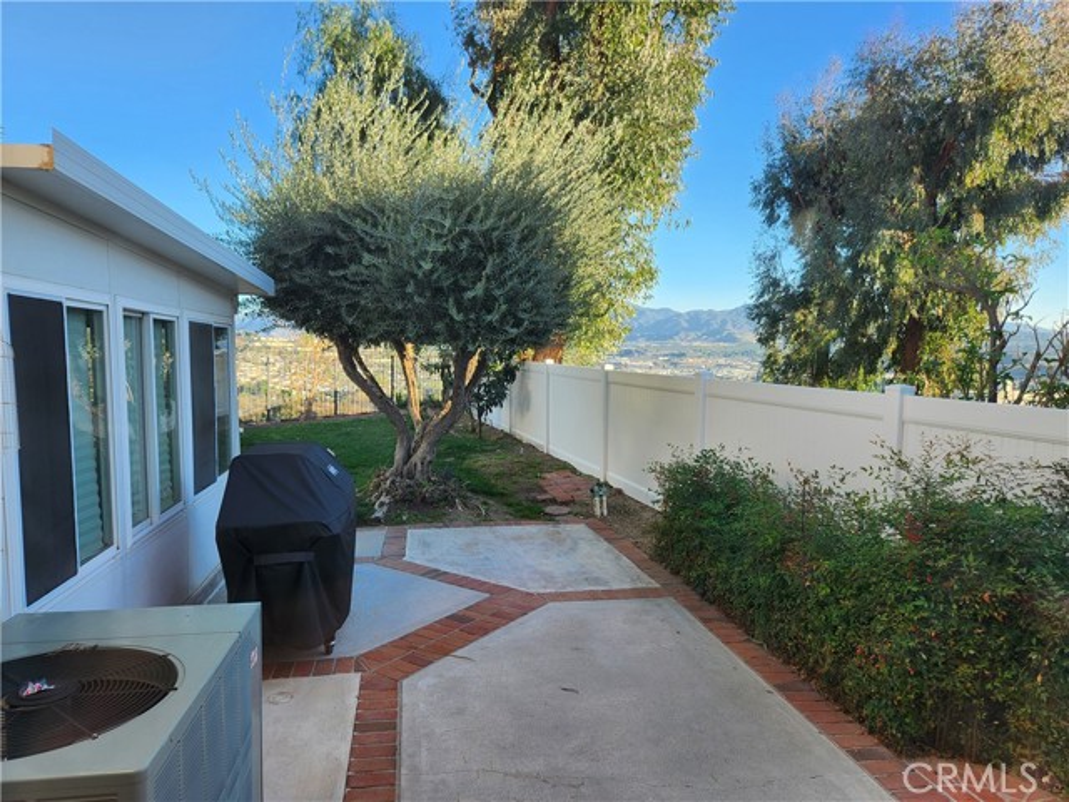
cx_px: 534
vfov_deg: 58.9
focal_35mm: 23
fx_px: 710
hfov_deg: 73.9
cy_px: 401
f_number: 1.8
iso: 20
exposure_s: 1/274
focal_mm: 5.4
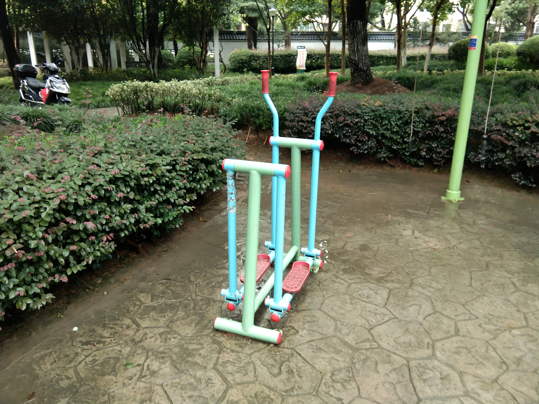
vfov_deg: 45.4
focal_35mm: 31
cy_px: 202
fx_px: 483
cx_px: 270
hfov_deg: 58.4
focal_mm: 3.69
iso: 125
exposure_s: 1/50
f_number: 2.2
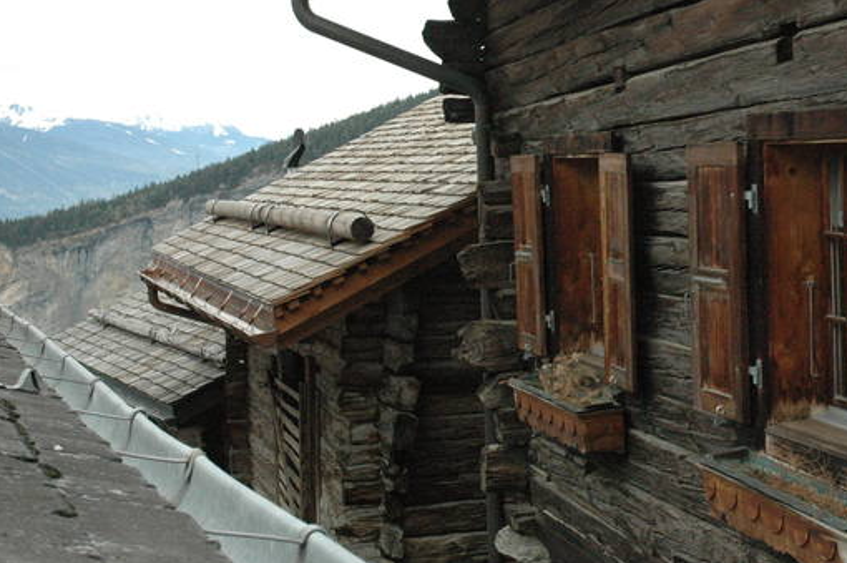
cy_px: 237
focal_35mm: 66
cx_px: 538
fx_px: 1544
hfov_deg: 30.5
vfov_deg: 20.6
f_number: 11
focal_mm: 31
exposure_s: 1/500
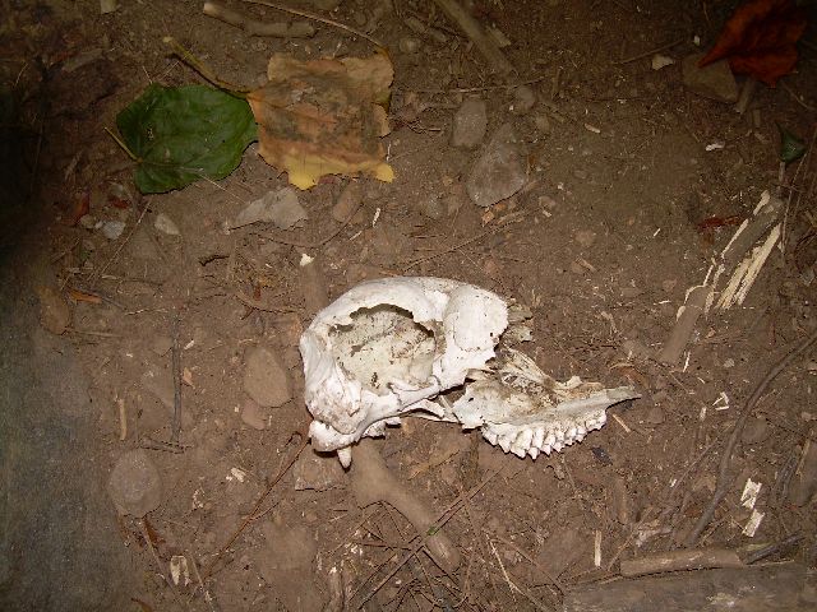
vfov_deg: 37.7
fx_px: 897
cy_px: 306
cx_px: 408
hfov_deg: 49.0
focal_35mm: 38
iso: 50
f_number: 2.8
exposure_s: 1/60
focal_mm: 6.3
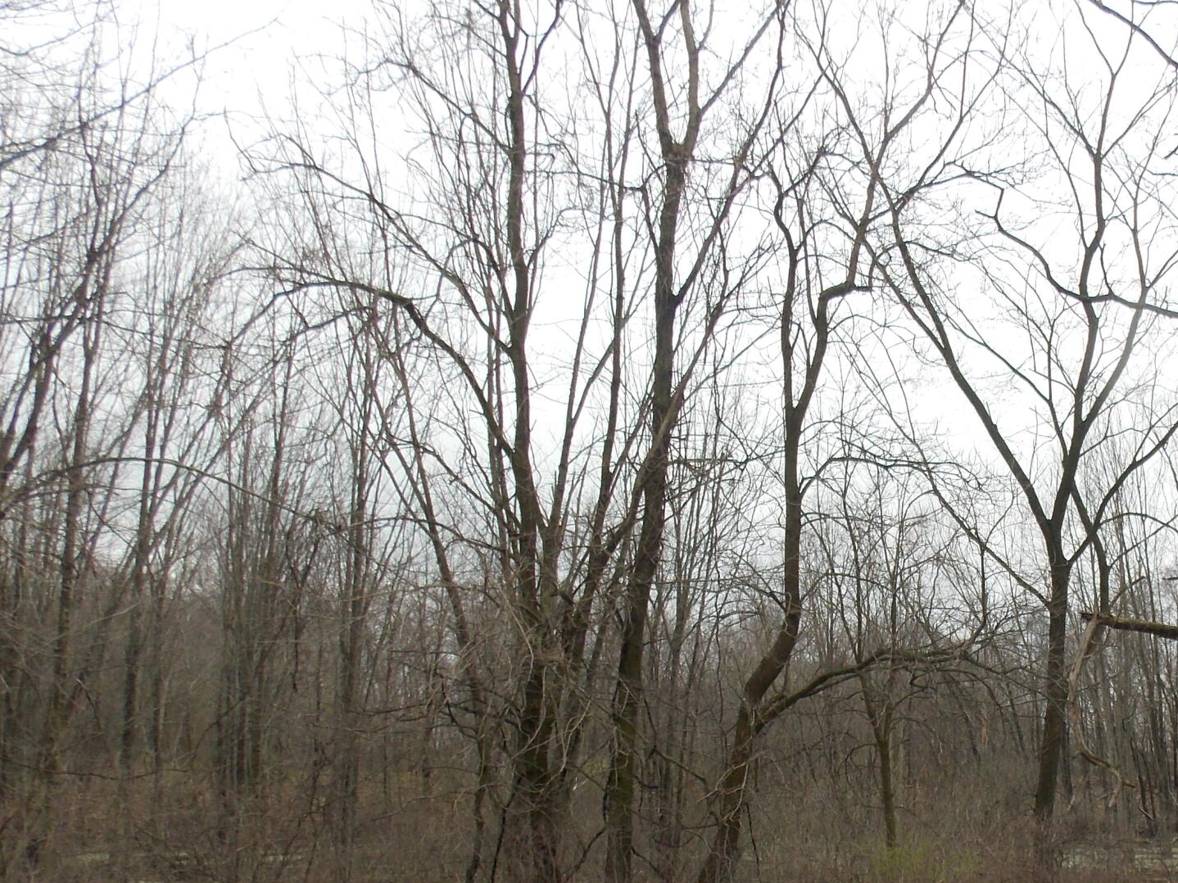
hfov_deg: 37.8
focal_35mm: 48
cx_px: 994
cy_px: 786
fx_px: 1633
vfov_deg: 29.1
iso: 80
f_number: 3.1
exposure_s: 1/640
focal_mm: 4
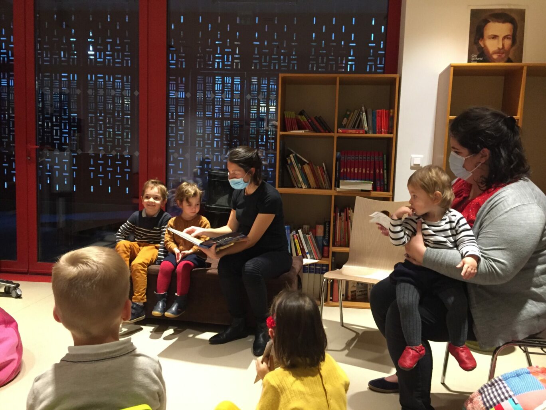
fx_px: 457
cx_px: 273
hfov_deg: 61.7
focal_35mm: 29
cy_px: 205
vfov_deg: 48.2
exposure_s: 1/25
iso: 250
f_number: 2.2
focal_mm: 4.15
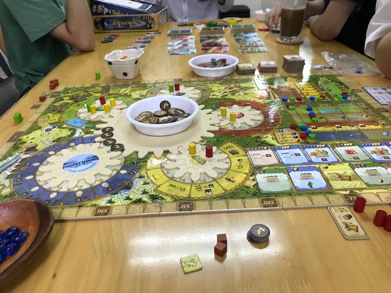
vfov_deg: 49.7
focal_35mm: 28
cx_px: 196
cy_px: 146
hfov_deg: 63.4
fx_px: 316
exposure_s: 1/30
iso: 20
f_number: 1.8
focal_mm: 3.99
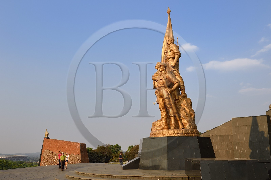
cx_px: 136
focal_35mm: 35
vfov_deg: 37.8
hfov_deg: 54.5
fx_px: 263
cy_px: 90
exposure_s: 1/200
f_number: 11
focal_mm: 35
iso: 200
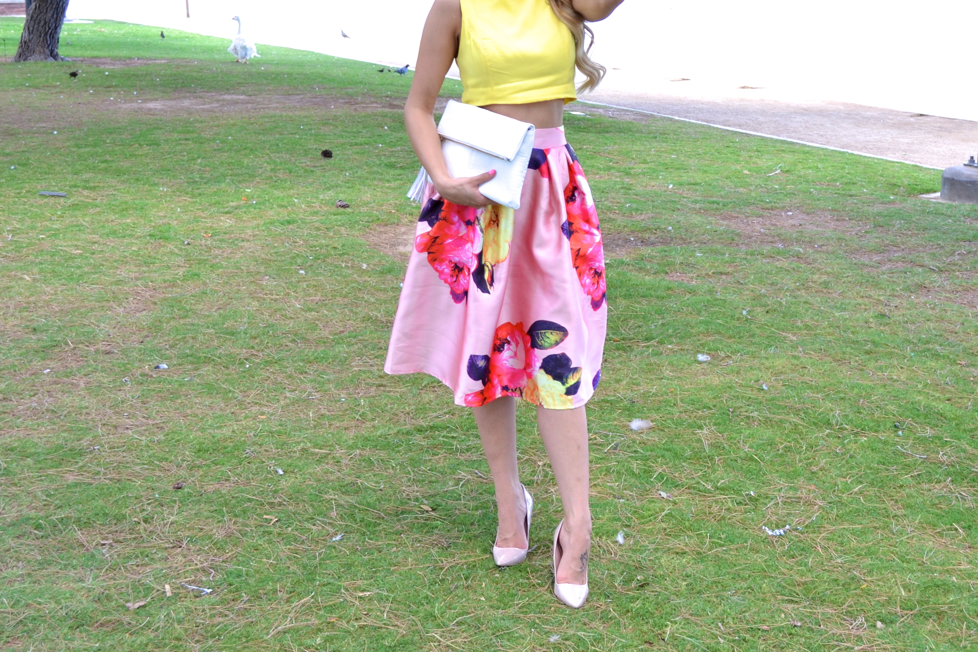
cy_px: 231
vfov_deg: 25.0
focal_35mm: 54
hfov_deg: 36.8
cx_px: 570
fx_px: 1467
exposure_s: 1/160
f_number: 5.6
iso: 400
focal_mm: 24
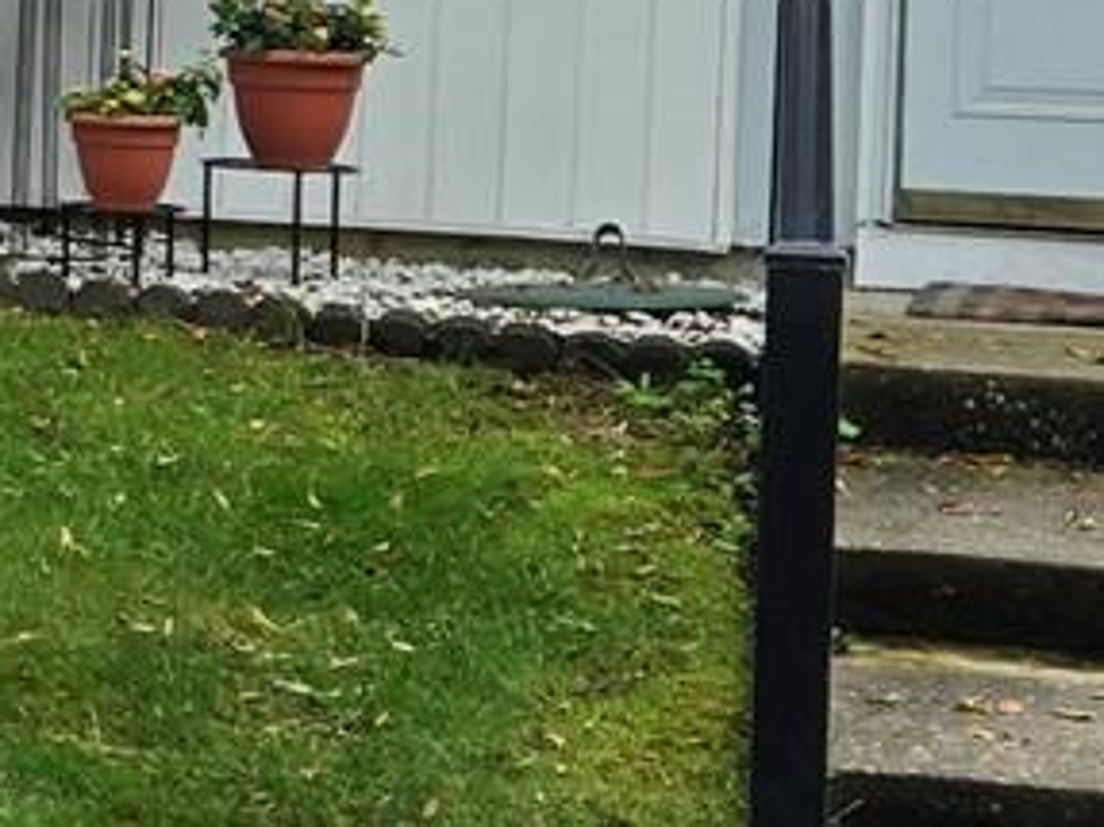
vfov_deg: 9.0
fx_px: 5228
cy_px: 35
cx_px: -1335
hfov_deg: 10.7
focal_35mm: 164
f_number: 1.8
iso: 64
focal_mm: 5.4
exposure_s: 1/2921
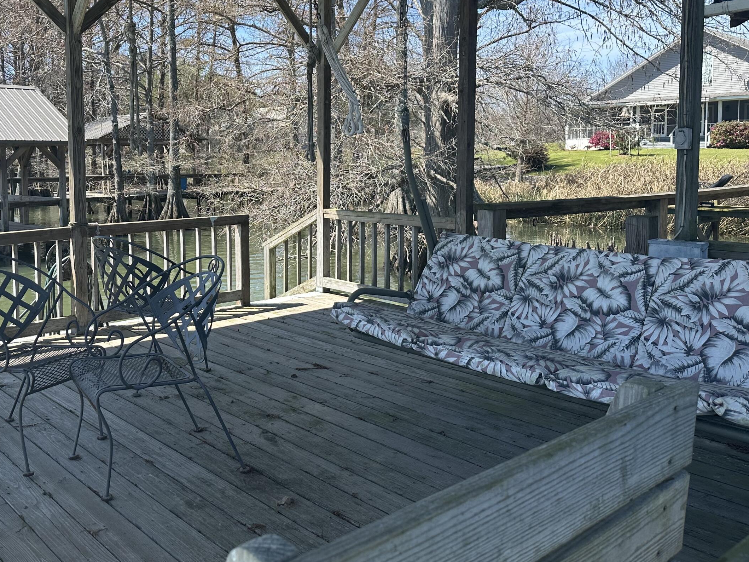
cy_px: 208
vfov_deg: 41.5
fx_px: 736
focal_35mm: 34
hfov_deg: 53.2
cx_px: 272
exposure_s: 1/1812
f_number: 1.78
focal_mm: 6.86
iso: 80
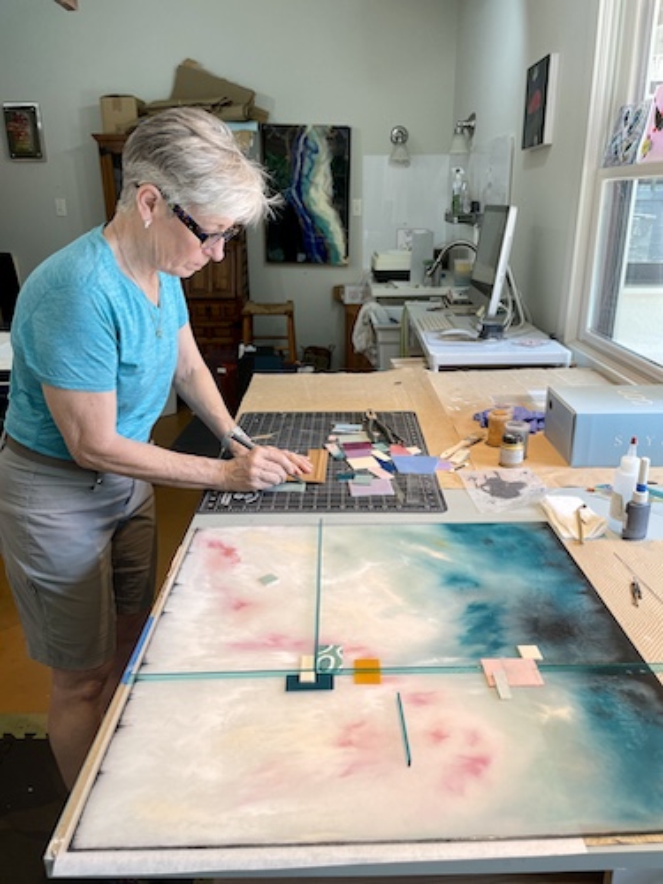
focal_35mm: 26
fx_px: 664
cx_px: 332
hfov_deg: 53.1
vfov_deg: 67.3
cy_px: 442
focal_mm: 4.2
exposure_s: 1/120
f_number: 1.6
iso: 50
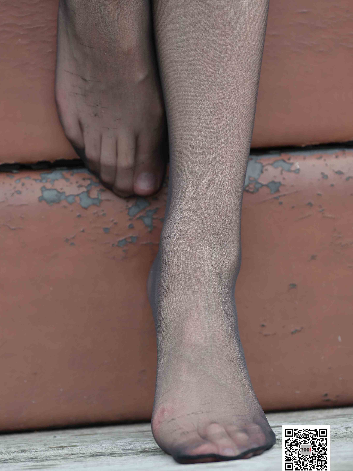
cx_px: 155
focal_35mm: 245
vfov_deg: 8.1
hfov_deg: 6.1
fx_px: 3331
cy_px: 187
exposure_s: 1/320
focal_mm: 200
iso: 200
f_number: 4
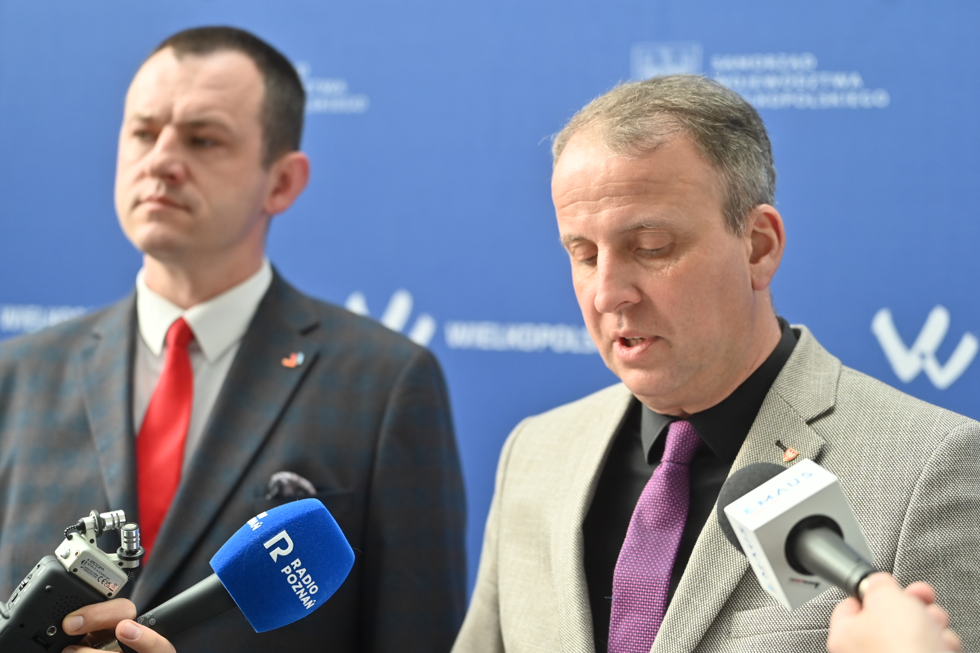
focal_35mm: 70
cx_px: 490
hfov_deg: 28.8
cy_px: 326
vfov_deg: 19.5
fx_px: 1905
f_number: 2.8
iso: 560
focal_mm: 70
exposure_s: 1/320
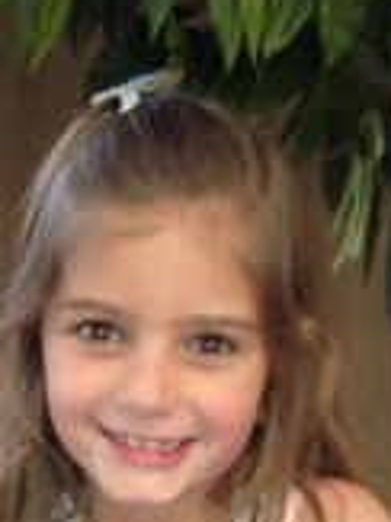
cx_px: 141
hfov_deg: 14.3
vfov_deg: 17.7
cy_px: 698
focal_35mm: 103
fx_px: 1553
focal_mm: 4.28
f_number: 2.4
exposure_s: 1/20
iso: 100
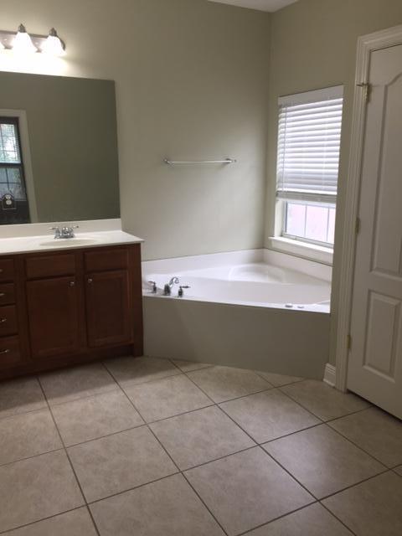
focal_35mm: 29
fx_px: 449
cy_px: 268
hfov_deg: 48.2
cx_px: 201
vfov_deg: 61.7
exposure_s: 1/60
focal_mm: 4.15
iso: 40
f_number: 2.2
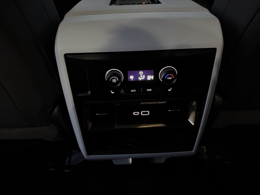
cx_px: 130
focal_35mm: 24
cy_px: 98
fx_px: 180
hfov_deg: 71.6
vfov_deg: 56.8
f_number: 1.78
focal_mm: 6.76
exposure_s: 1/28
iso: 1600
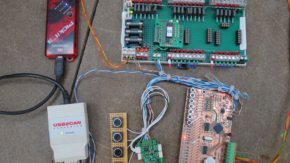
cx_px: 148
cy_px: 83
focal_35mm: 36
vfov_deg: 32.9
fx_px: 277
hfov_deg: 55.3
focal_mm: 22
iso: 400
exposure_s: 1/30
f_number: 5.6
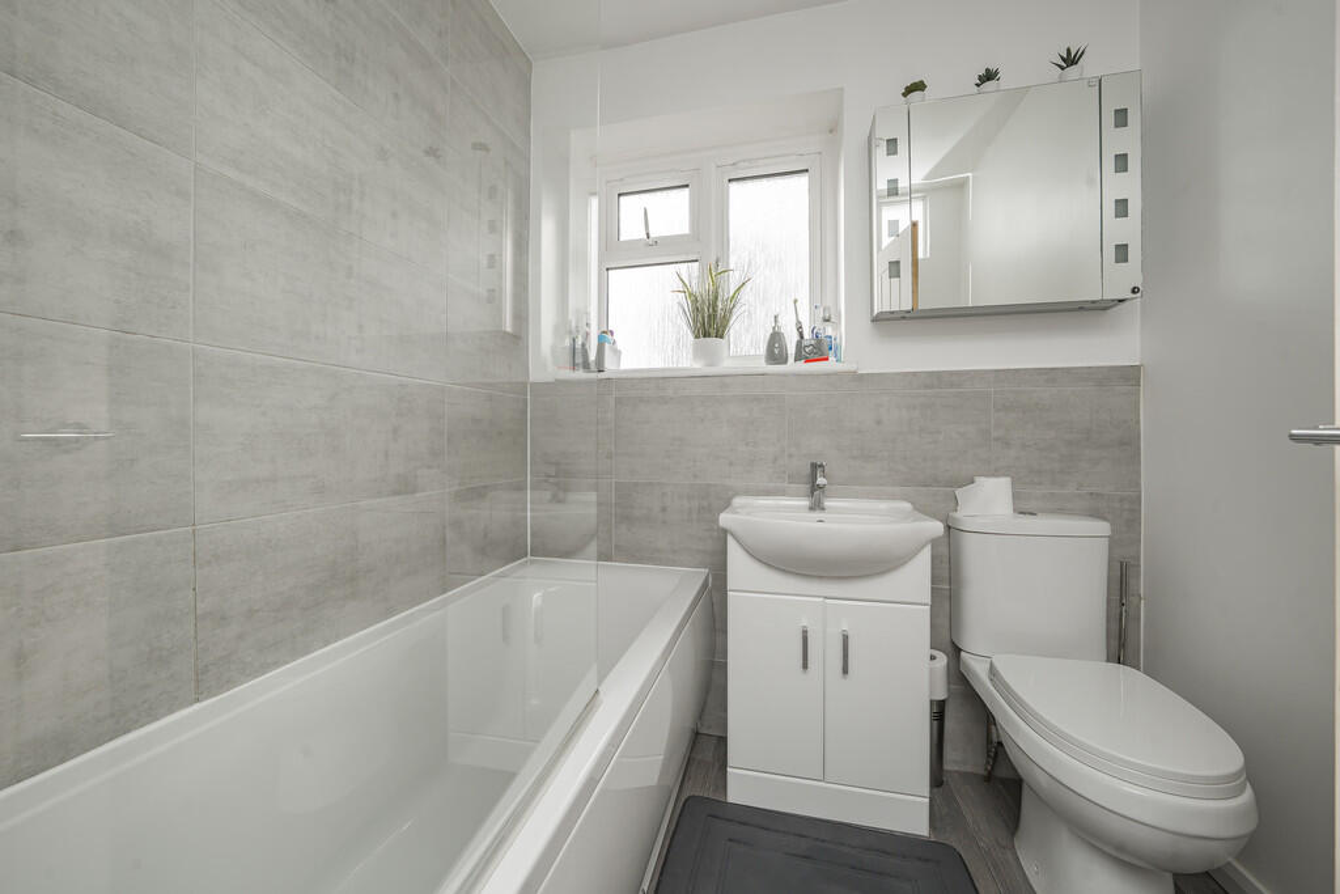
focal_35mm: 12
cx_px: 670
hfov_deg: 112.6
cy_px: 447
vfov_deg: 90.0
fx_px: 447
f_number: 9
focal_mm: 12
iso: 320
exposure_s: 1/80
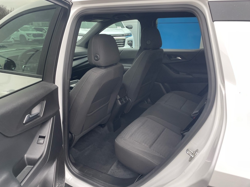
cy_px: 91
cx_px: 122
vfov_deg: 51.4
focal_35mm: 27
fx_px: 195
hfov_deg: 65.3
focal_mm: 4.2
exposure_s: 1/121
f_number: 1.6
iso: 80
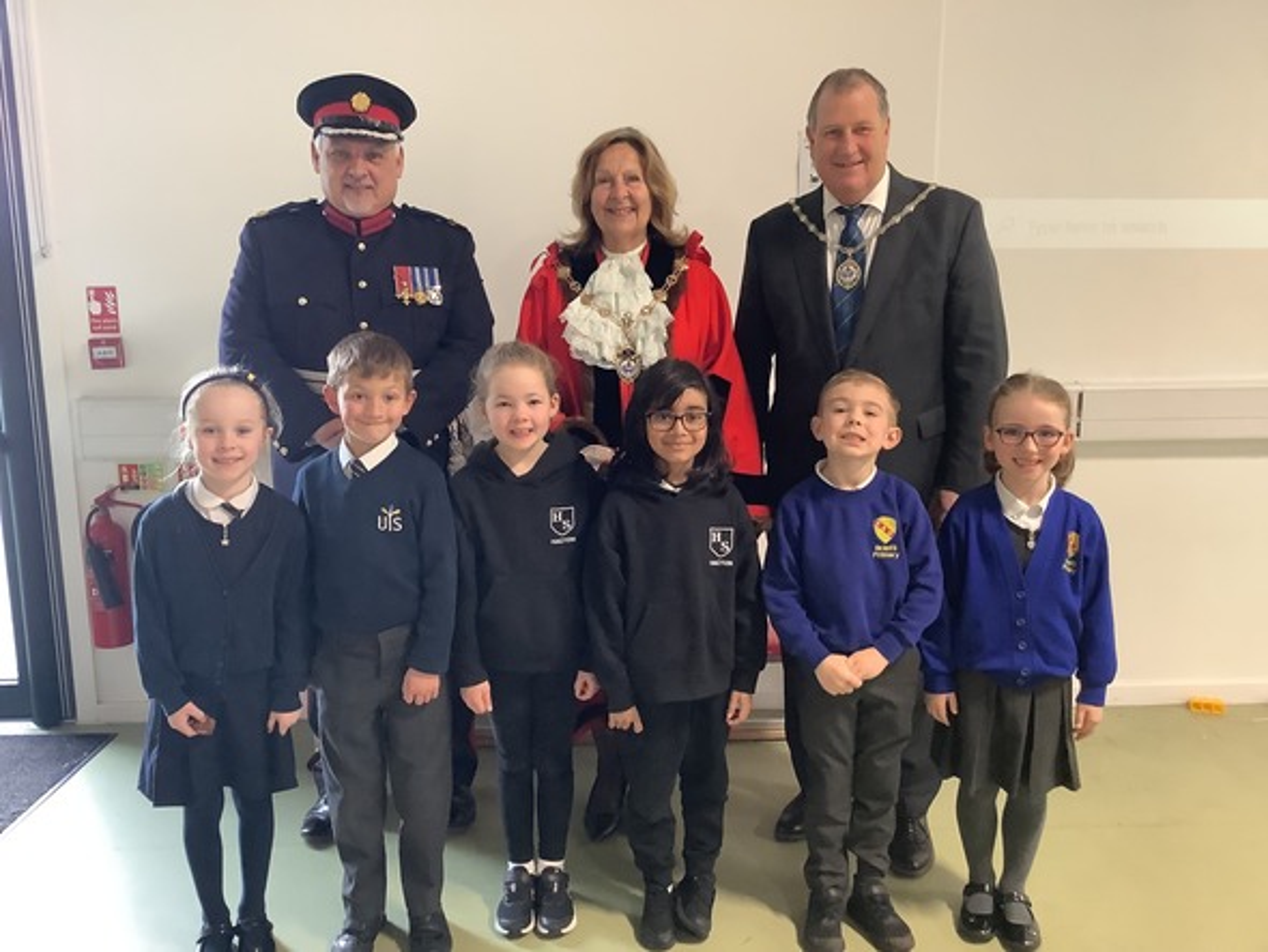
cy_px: 476
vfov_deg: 45.5
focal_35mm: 31
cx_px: 634
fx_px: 1136
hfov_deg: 58.3
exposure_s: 1/50
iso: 250
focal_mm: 3.3
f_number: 2.4
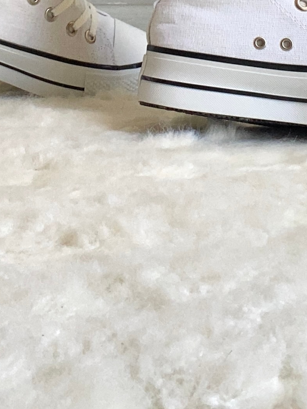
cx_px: 115
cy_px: -141
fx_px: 1040
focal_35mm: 88
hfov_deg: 16.8
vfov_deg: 20.2
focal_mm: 2.71
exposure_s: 1/100
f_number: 2.2
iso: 80
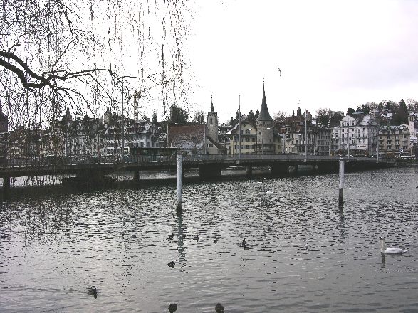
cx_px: 209
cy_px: 156
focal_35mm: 35
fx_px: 423
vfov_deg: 40.7
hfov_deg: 52.6
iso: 50
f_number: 5.6
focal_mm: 8.9
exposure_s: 1/78.9
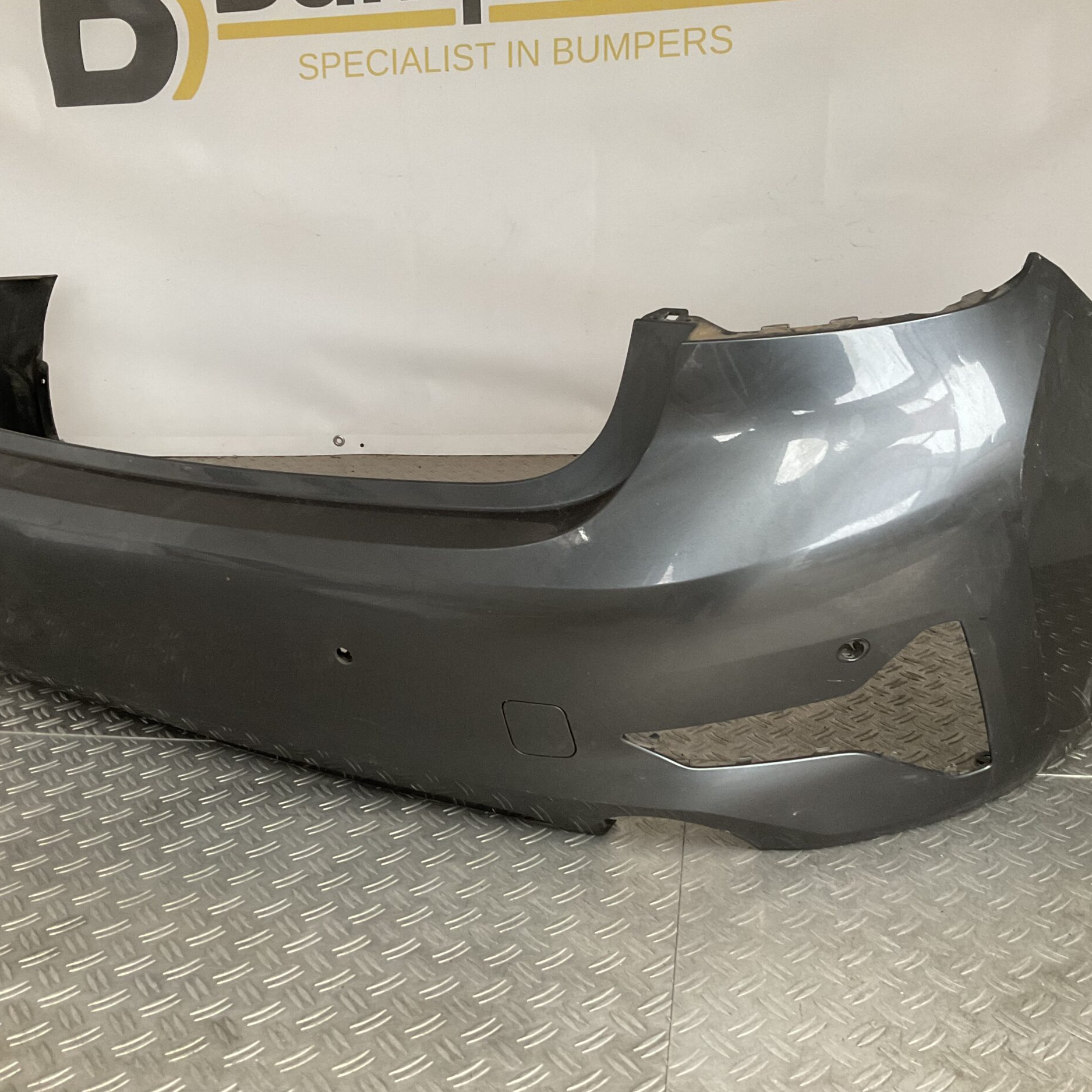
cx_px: 525
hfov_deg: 47.2
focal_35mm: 35
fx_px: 1249
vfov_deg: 47.2
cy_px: 535
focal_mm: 3
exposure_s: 1/60
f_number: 1.8
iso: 160
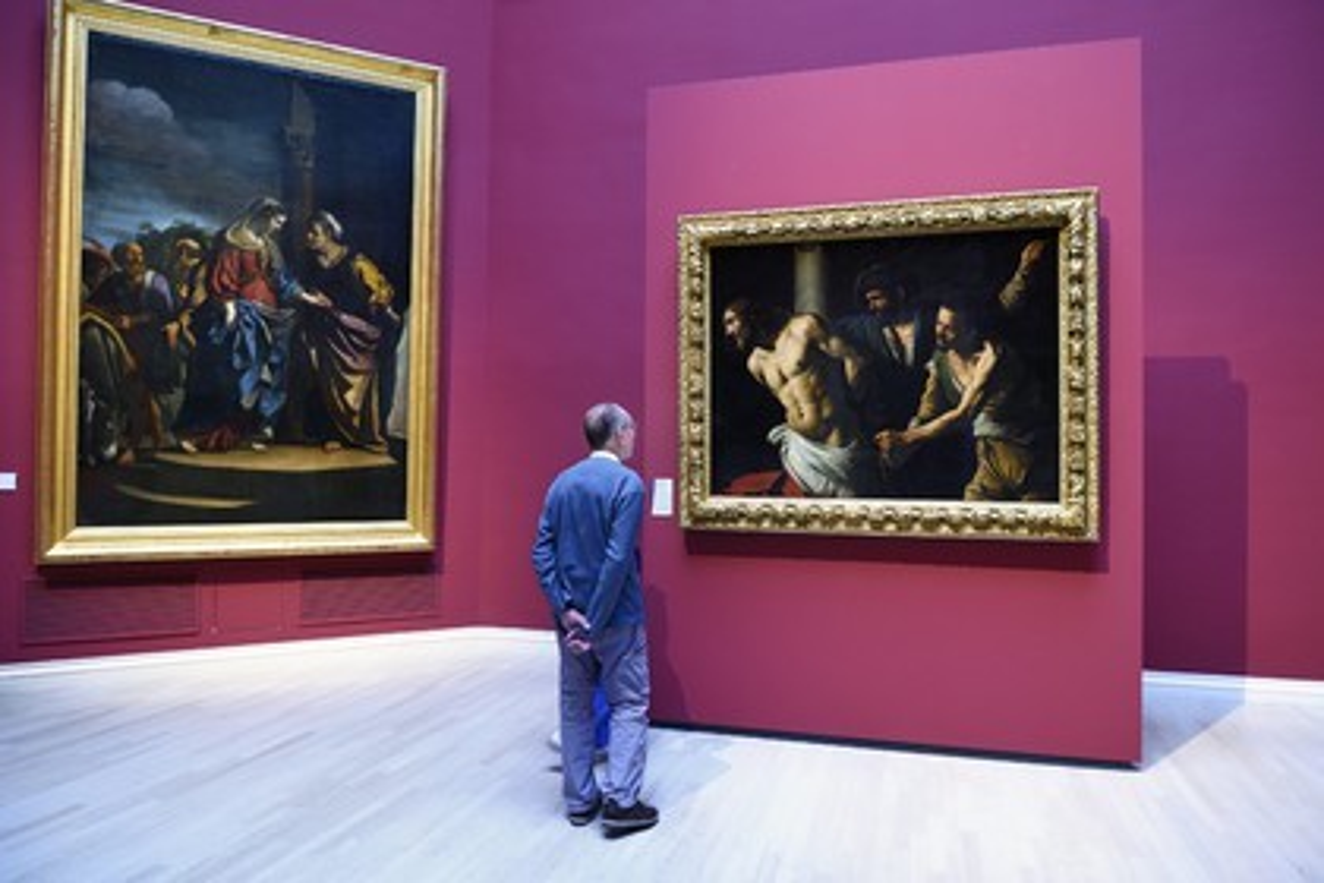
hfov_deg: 73.7
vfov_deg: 53.1
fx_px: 883
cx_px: 662
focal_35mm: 24
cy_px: 442
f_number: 5
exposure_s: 1/30
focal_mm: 24
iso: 1600
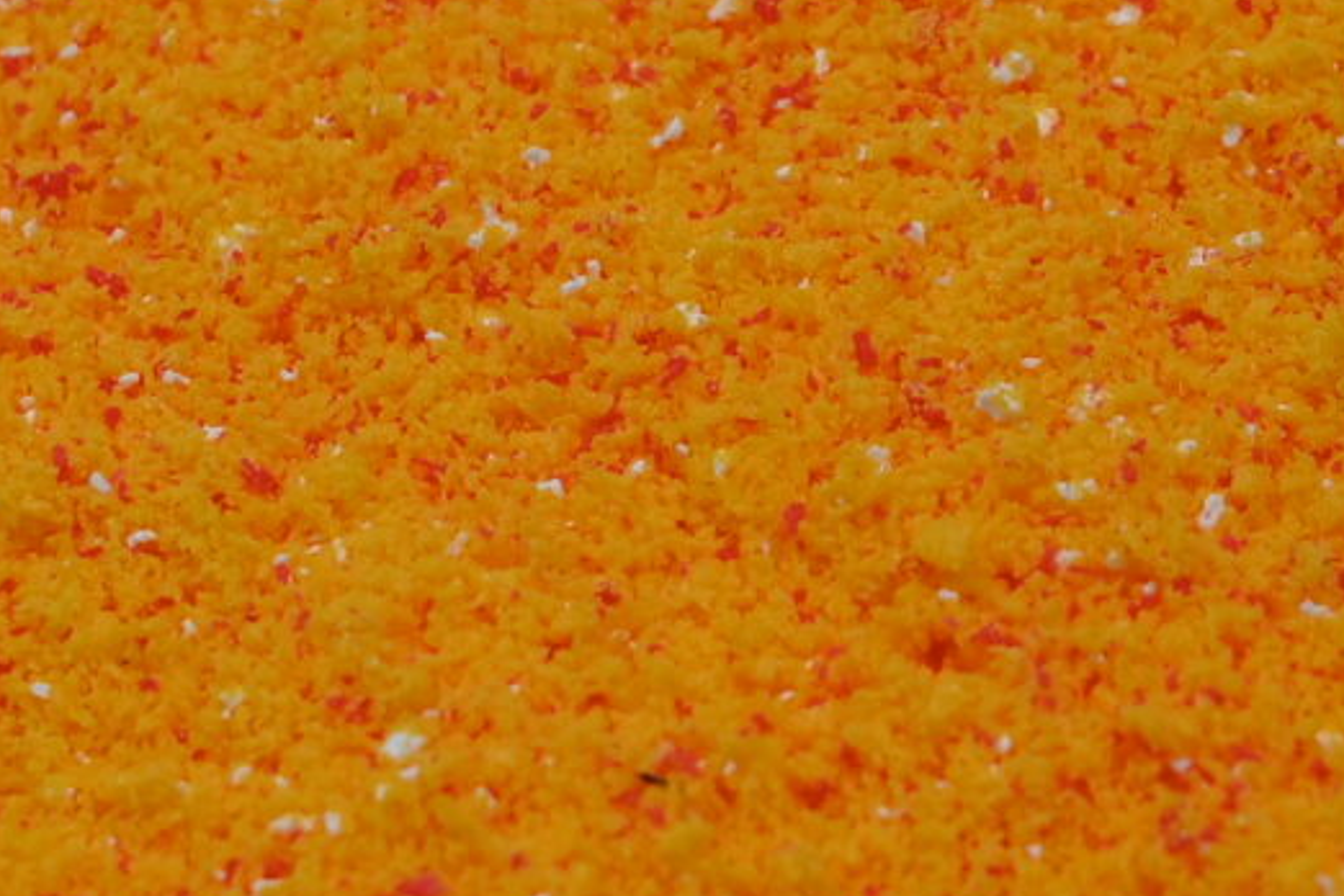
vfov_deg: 4.0
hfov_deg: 6.0
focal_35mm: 343
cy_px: 97
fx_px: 12804
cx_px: 1004
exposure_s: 1/100
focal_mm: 70
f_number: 10
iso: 125
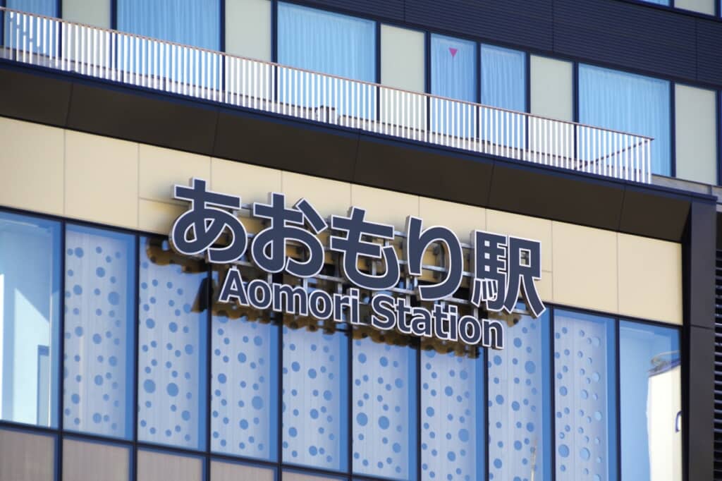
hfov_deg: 7.2
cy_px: 240
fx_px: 5714
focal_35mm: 285
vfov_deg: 4.8
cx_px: 361
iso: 400
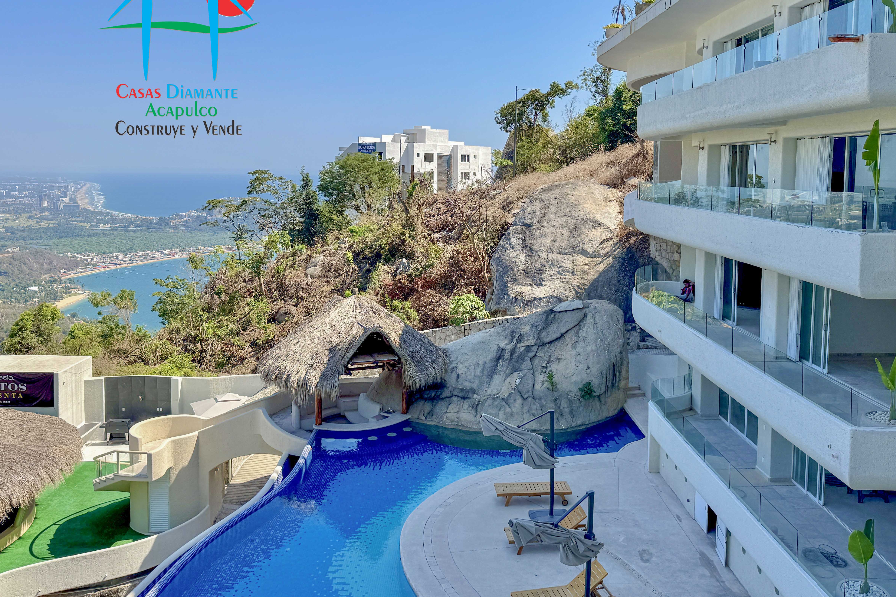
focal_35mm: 30
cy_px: 225
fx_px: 747
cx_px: 465
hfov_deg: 61.9
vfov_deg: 43.3
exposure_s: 1/4608
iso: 80
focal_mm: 6.76
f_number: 1.78
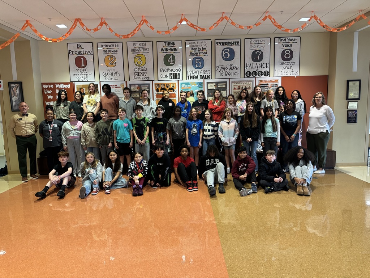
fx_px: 257
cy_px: 139
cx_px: 185
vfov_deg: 56.8
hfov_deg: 71.6
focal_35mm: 24
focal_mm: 6.76
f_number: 1.78
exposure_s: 1/60
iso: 500
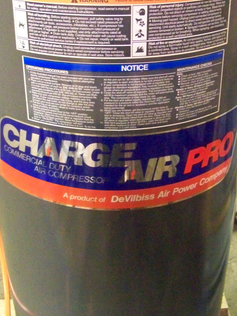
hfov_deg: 27.5
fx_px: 484
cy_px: 98
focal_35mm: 53
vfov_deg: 35.7
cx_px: 124
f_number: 2.8
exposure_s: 1/10
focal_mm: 5.85
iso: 1600
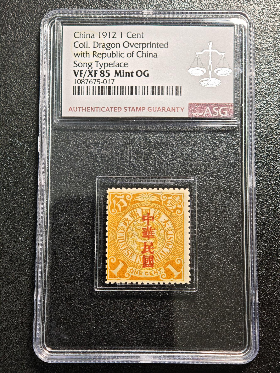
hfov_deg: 24.4
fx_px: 647
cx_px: 140
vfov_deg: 32.2
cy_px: 186
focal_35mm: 60
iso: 320
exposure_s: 1/98.1
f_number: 2
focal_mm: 9
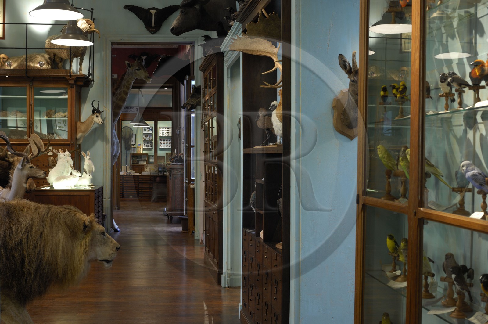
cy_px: 162
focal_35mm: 46
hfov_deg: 42.4
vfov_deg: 28.9
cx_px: 244
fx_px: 629
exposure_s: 1/1.67
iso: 100
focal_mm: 31
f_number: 7.1
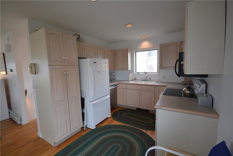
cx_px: 116
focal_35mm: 15
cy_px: 78
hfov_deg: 100.4
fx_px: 97
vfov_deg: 77.3
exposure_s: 1/60
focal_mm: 10
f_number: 4
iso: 400
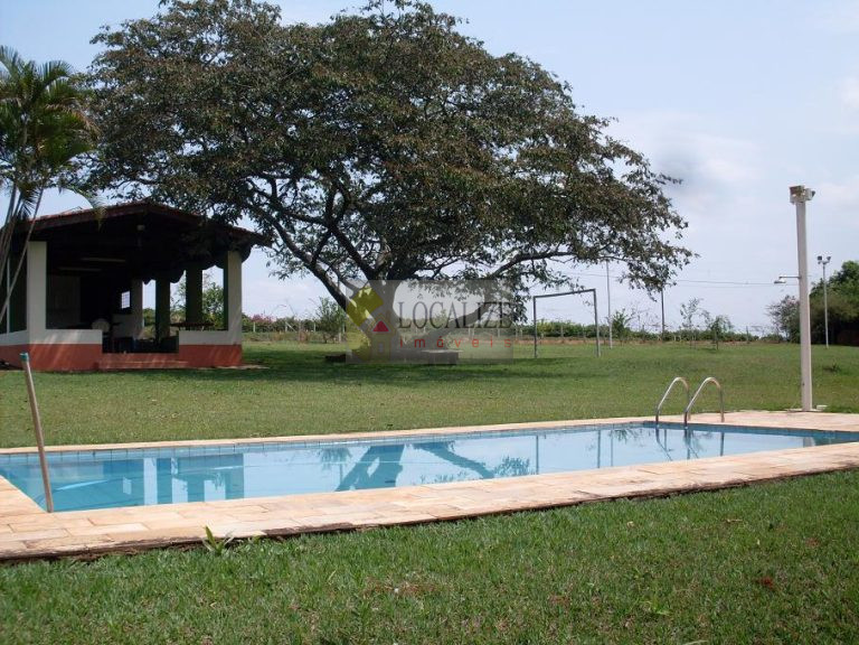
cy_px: 322
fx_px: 943
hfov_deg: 49.0
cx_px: 430
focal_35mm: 38
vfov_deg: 37.7
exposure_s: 1/250
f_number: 8.4
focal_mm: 6.3
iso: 80
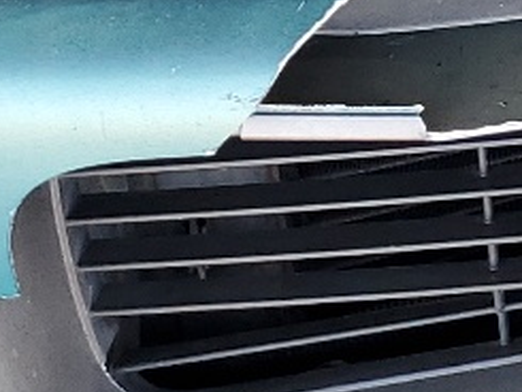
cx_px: 955
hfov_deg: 10.8
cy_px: -686
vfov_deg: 7.8
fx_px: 2565
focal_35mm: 170
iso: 52
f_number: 1.5
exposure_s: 1/120
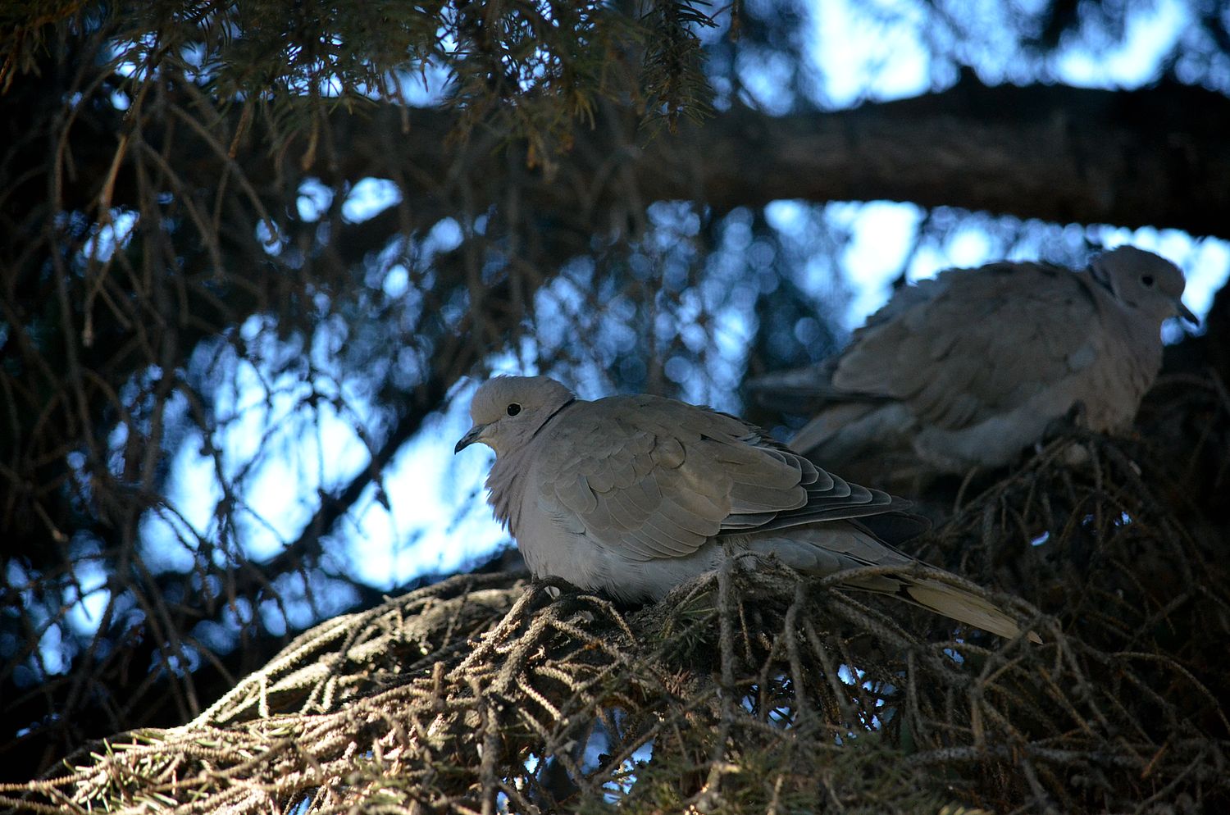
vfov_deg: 4.3
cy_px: 408
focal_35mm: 315
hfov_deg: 6.6
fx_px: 10742
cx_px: 615
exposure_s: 1/320
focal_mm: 210
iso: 1600
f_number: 5.3
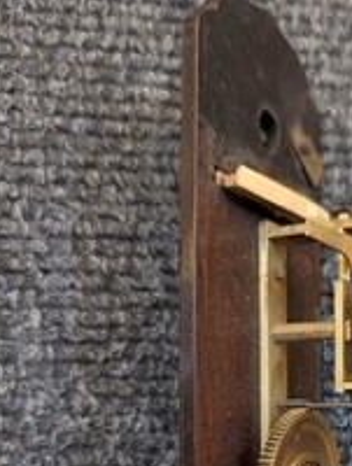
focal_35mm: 48
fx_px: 648
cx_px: 339
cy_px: 389
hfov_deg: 28.8
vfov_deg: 37.8
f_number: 1.85
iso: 1468
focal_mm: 6.81
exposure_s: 1/100
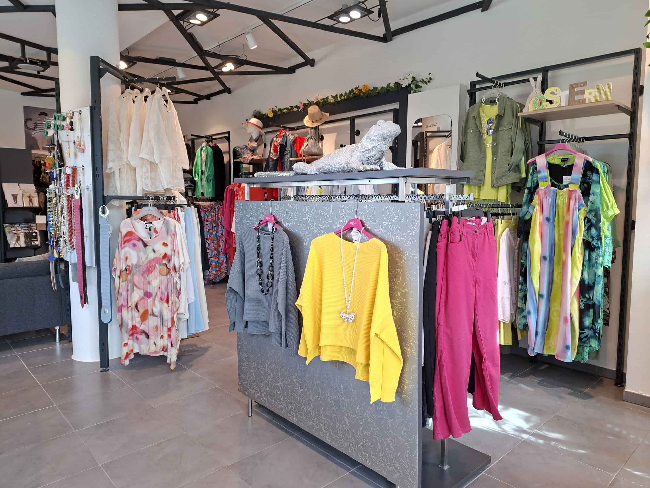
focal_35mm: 23
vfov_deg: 58.9
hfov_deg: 73.9
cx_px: 325
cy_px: 244
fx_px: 432
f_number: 1.8
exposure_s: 1/100
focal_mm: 5.54
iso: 64
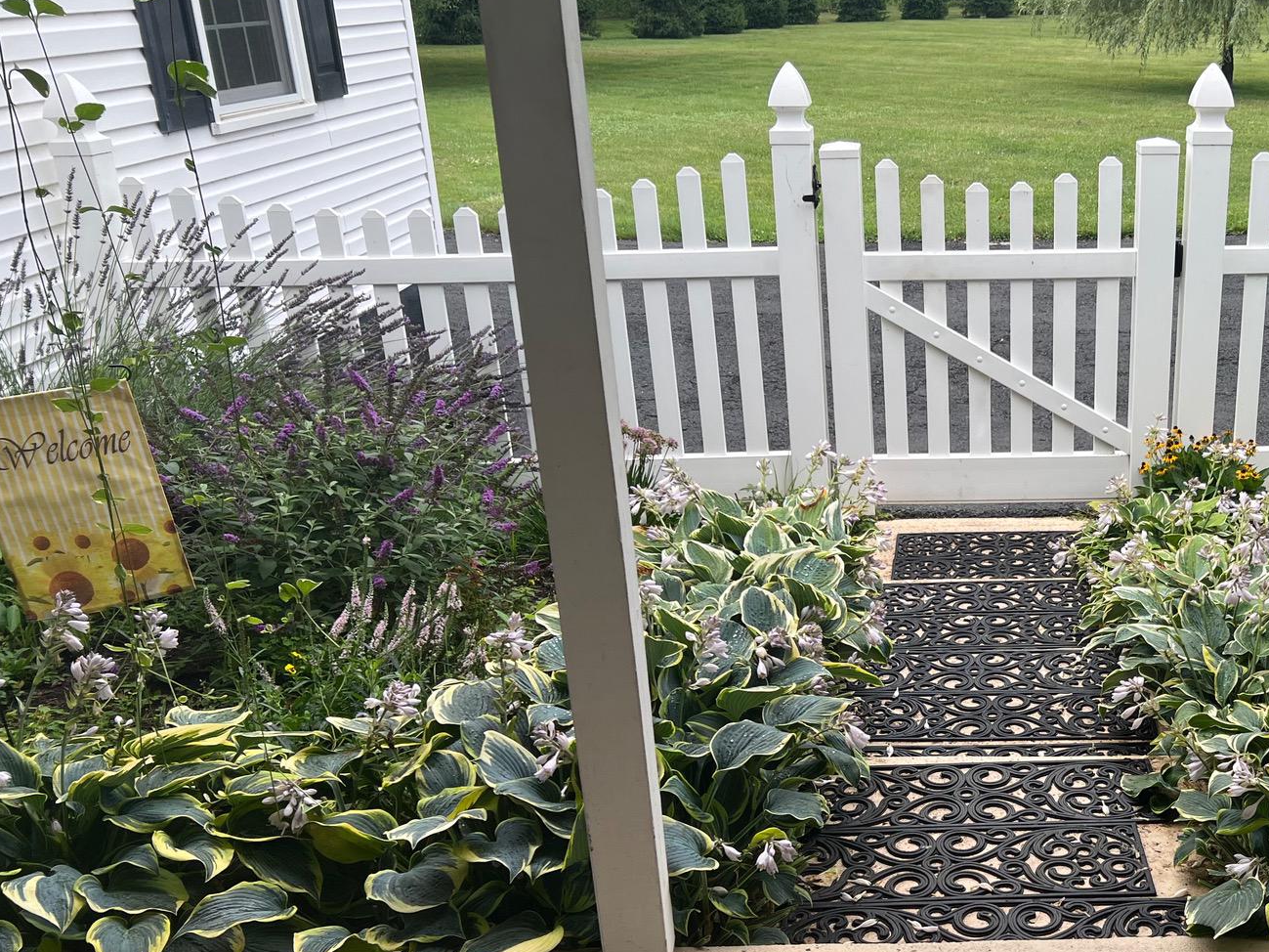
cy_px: 584
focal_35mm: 41
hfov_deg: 43.8
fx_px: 1503
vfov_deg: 35.0
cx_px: 998
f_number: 1.5
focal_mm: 5.7
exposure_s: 1/902
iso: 50
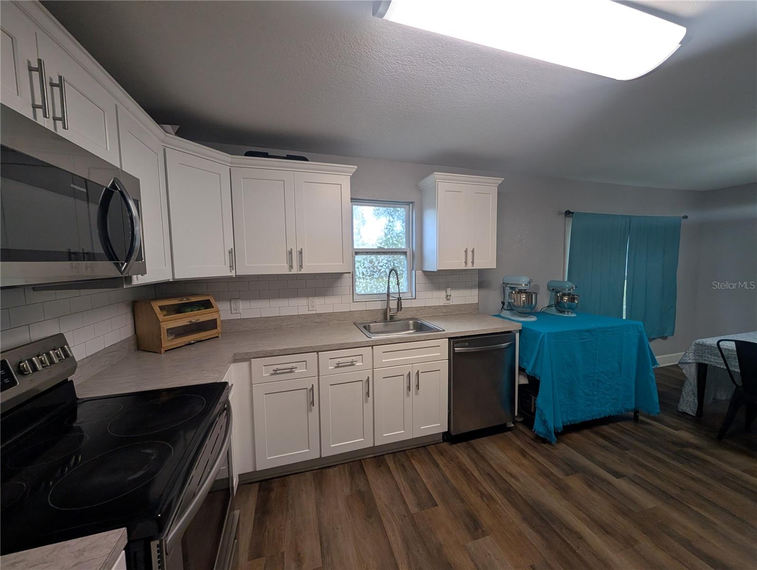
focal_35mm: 12
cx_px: 378
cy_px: 285
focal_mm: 2.02
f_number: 1.7
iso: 80
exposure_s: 1/141
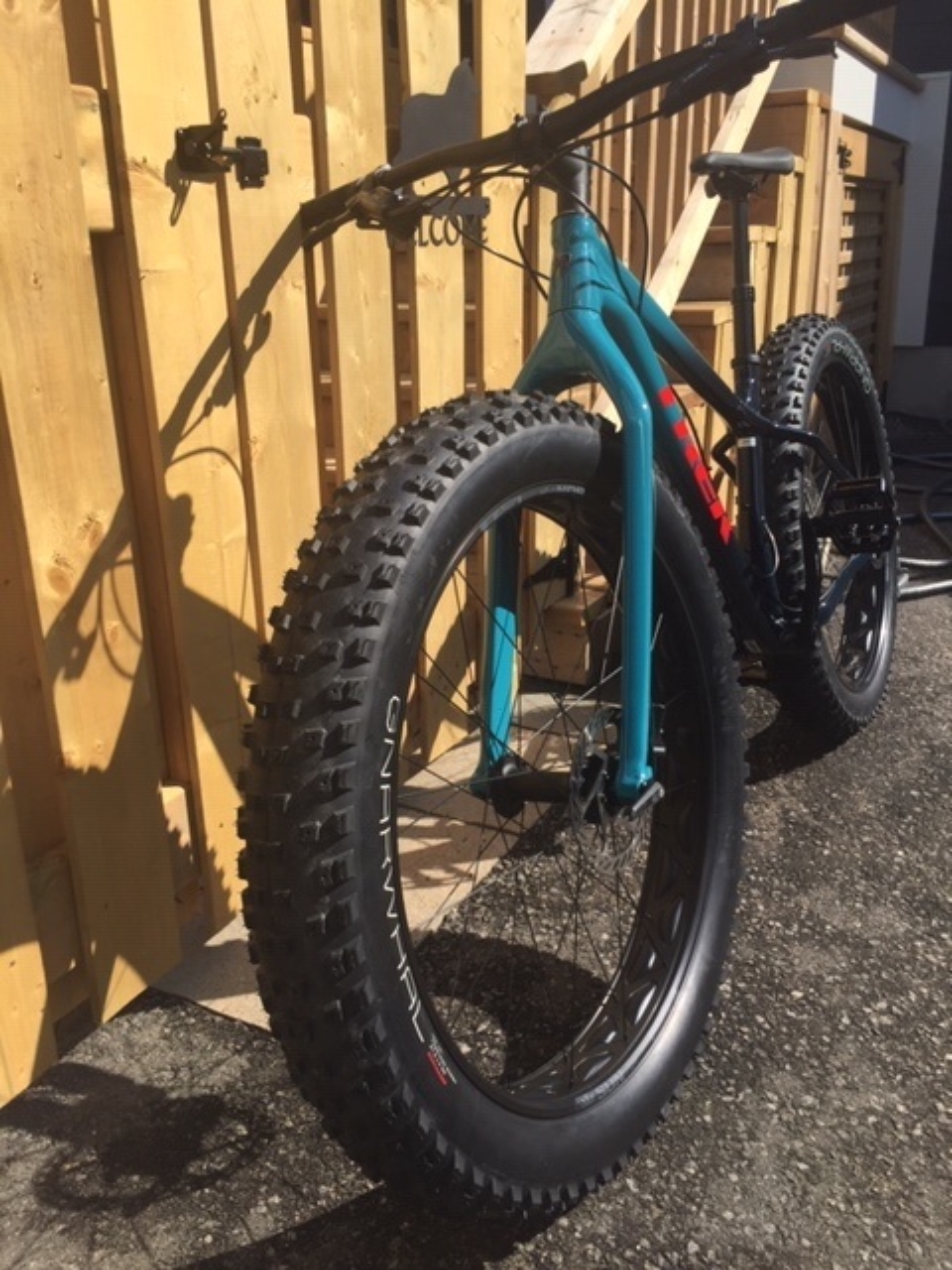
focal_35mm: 29
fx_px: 1063
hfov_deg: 48.2
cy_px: 635
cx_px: 476
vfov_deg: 61.7
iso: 32
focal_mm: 4.15
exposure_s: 1/1582
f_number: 2.2
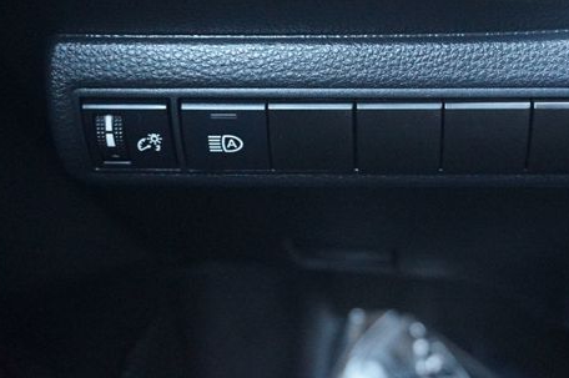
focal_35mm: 59
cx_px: 366
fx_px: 932
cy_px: 125
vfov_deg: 22.8
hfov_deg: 33.7
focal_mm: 28
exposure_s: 1/40
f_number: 4.5
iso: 3200
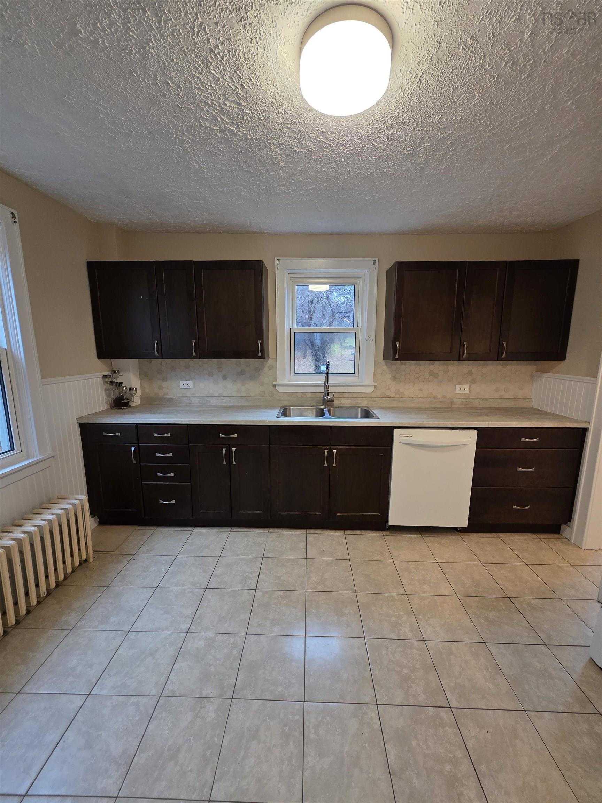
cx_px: 301
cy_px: 402
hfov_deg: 89.9
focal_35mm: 13
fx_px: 301
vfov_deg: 106.2
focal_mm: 2.2
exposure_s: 1/120
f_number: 1.9
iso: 320
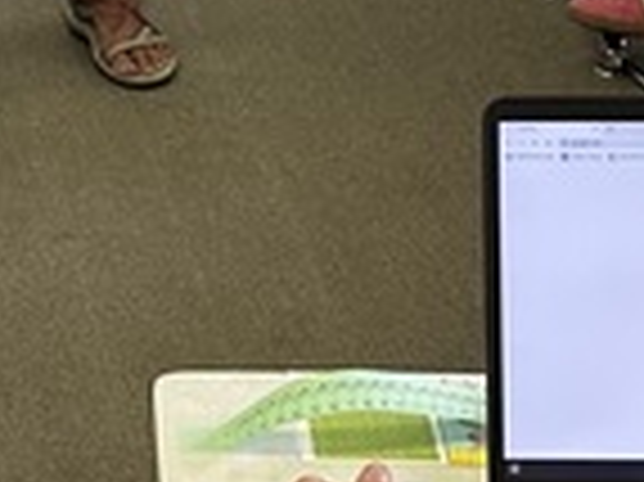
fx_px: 3197
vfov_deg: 8.5
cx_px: -90
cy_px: -140
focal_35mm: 172
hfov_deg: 11.3
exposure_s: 1/60
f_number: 1.78
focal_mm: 6.86
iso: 125
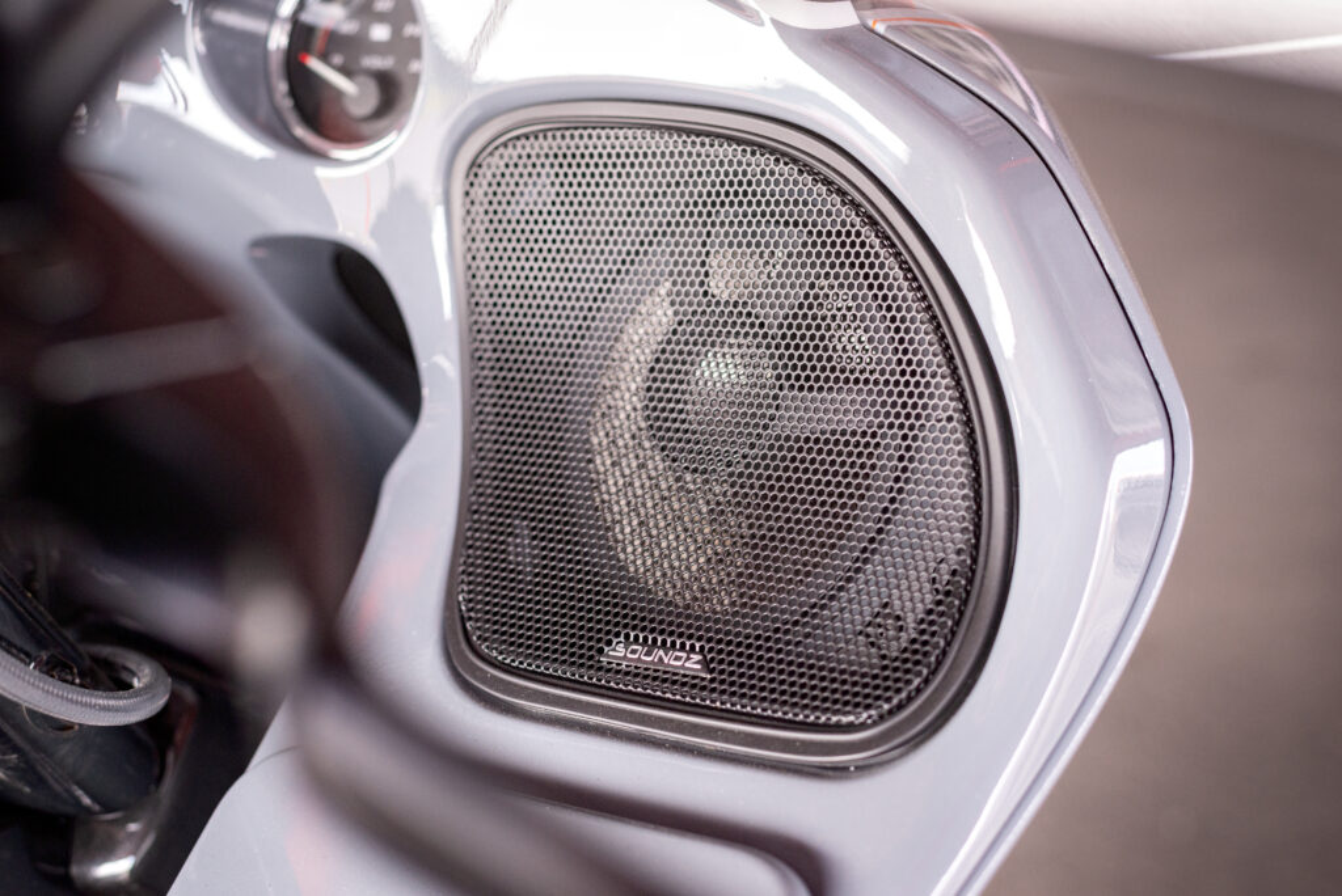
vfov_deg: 27.0
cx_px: 671
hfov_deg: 39.6
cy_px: 448
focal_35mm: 50
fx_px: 1865
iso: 900
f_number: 4
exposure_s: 1/125
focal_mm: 50
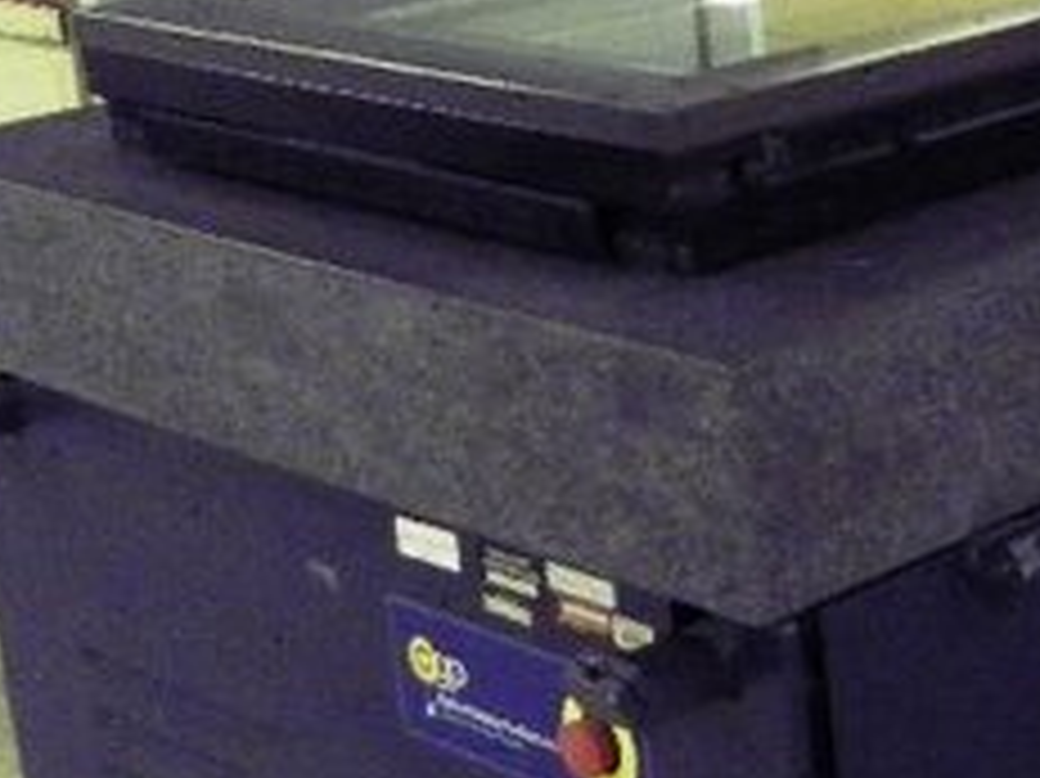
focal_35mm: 90
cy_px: 157
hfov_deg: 19.0
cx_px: 1585
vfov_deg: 16.3
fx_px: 2703
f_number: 2.8
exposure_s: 1/15
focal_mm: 4.6
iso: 400
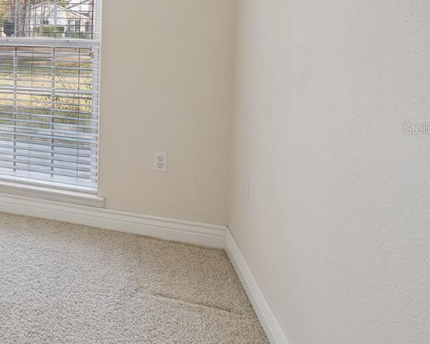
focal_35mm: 35
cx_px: -104
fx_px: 445
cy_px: 128
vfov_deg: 41.9
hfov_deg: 37.0
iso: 400
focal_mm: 14
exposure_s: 1/50
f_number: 9
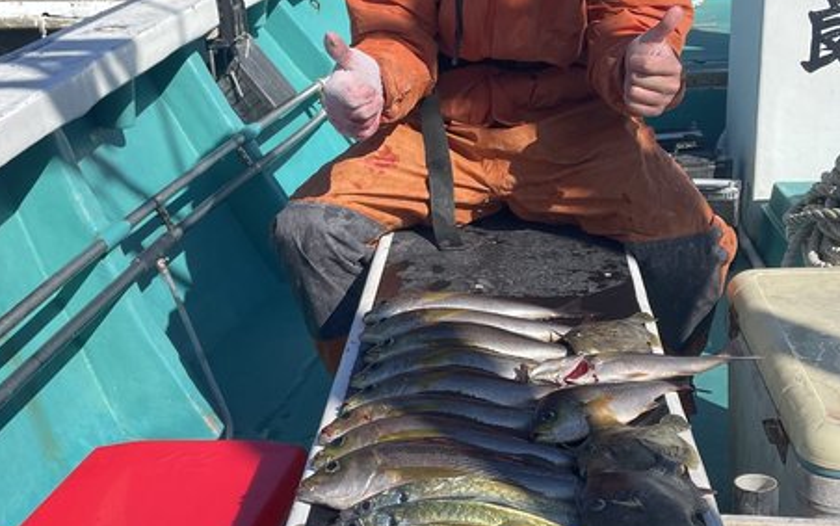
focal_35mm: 52
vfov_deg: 24.9
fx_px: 1191
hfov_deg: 38.8
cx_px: 439
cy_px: 273
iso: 32
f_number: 1.6
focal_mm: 4.2
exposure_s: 1/4464
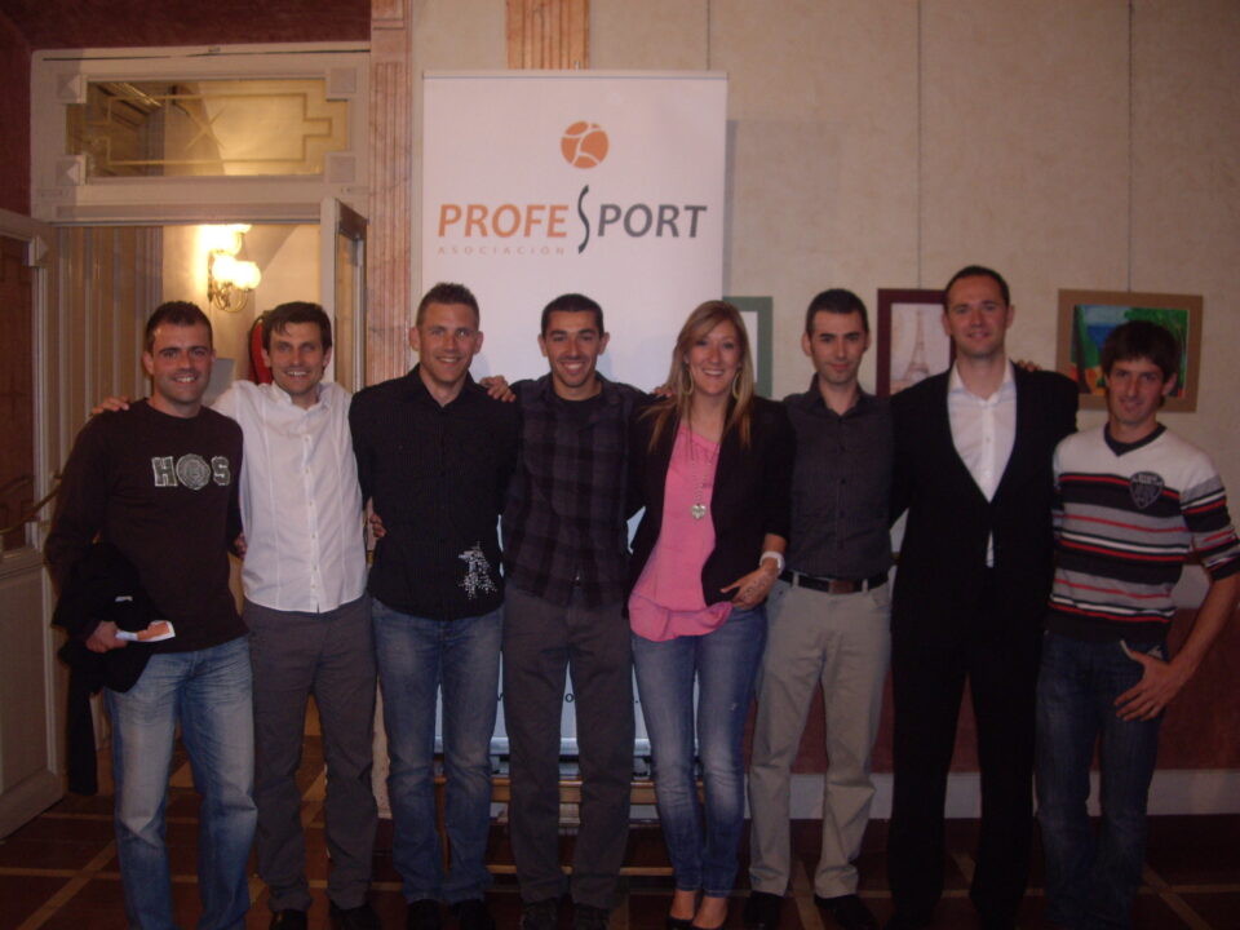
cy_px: 465
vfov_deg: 37.7
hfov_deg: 49.0
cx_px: 620
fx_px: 1361
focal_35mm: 38
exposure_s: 1/40
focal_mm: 7.9
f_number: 2.8
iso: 200
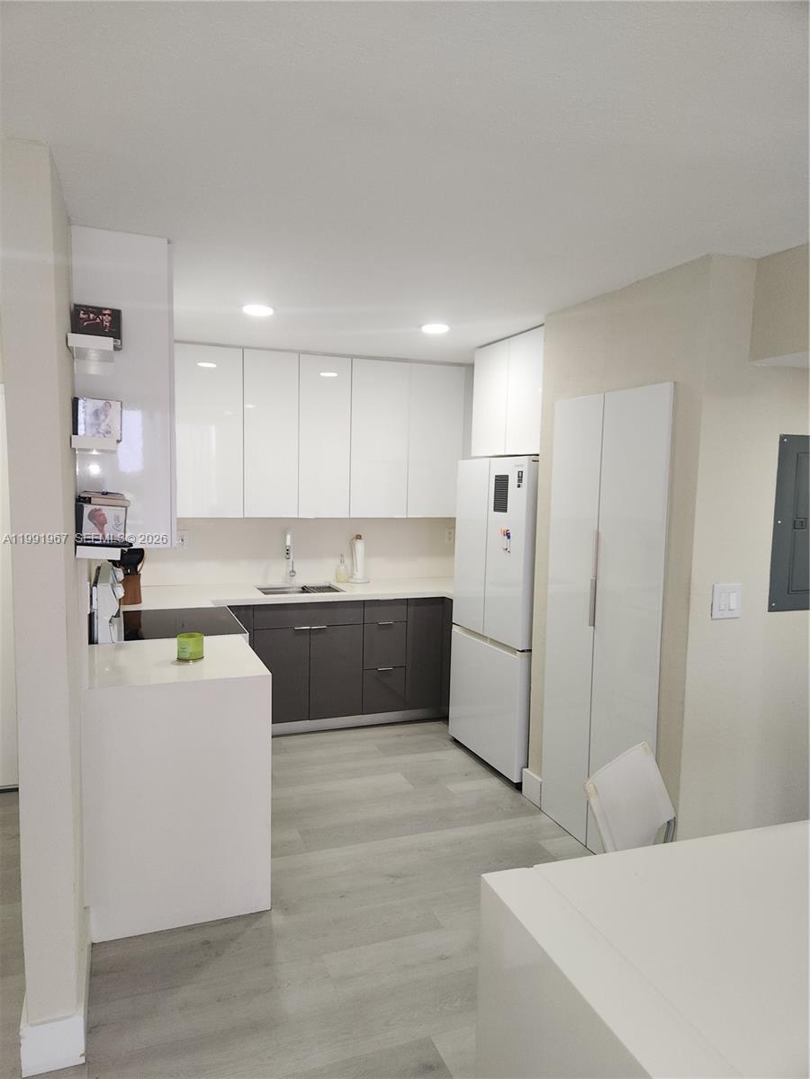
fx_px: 718
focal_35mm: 23
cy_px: 540
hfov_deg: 58.9
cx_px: 405
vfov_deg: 73.9
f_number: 1.8
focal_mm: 5.4
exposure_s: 1/60
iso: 80
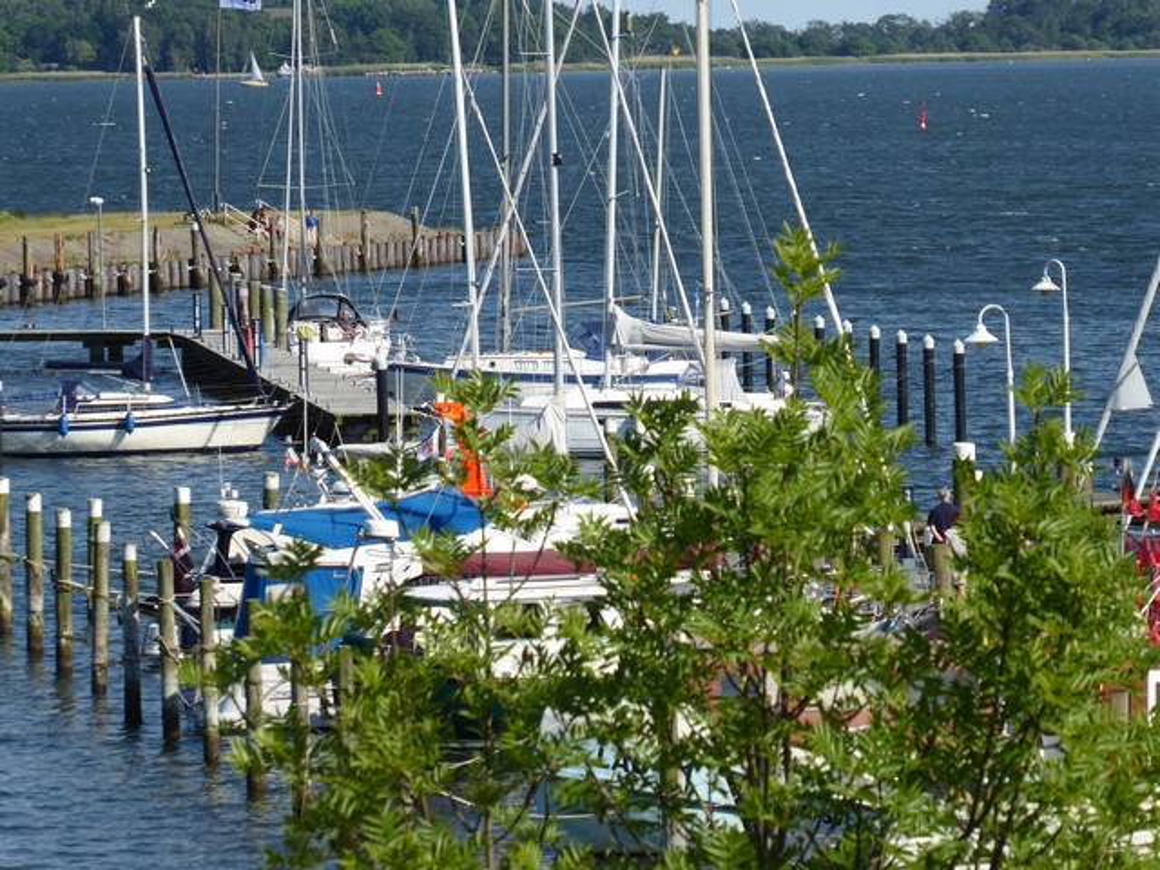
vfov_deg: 5.1
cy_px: 435
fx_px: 9852
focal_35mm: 294
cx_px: 580
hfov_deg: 6.7
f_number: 5.6
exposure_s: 1/320
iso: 80
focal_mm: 47.5
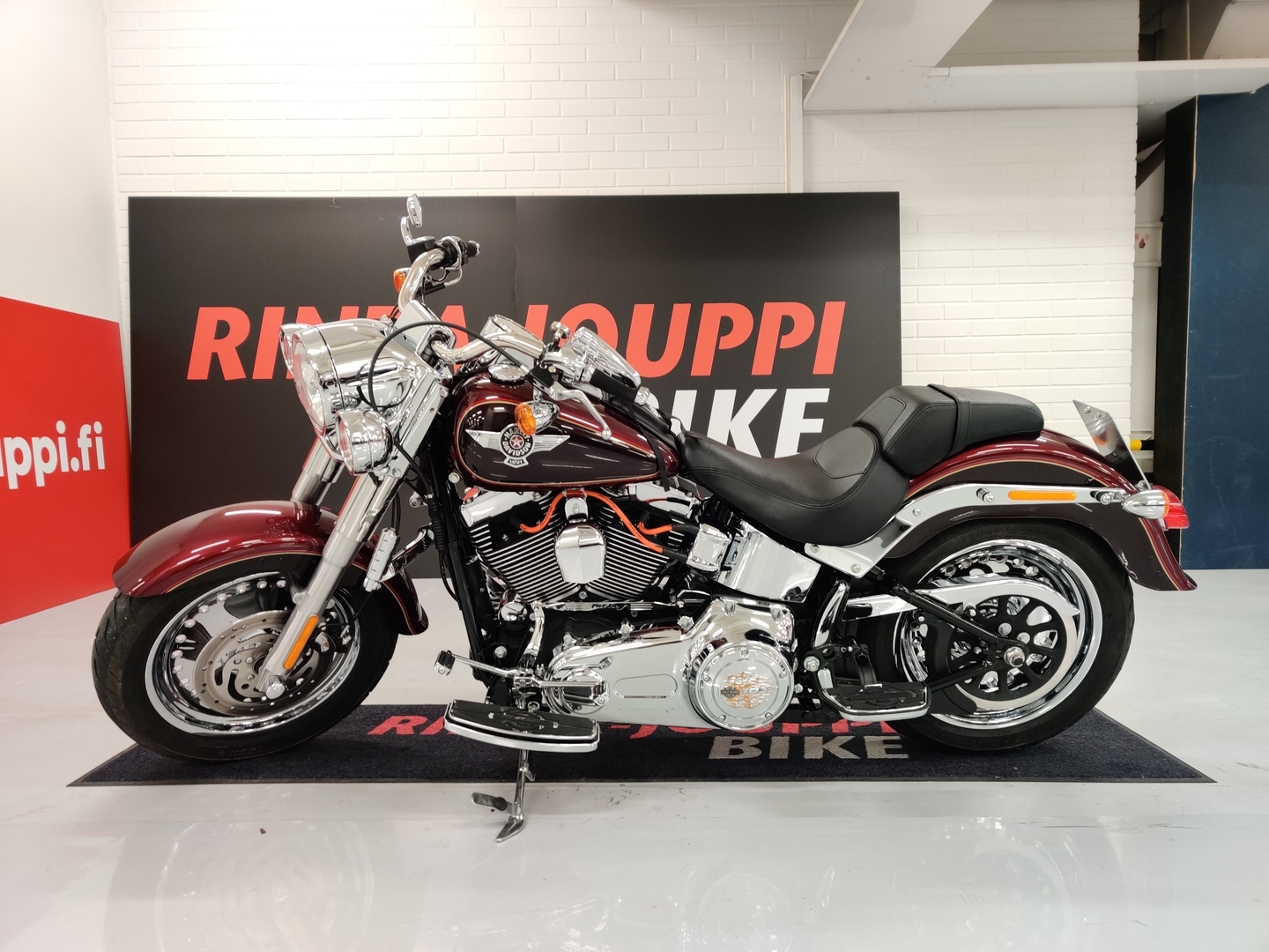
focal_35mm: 27
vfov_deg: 51.4
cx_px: 634
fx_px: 990
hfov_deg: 65.3
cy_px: 476
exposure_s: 1/33
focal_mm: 4.75
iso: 400
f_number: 1.65
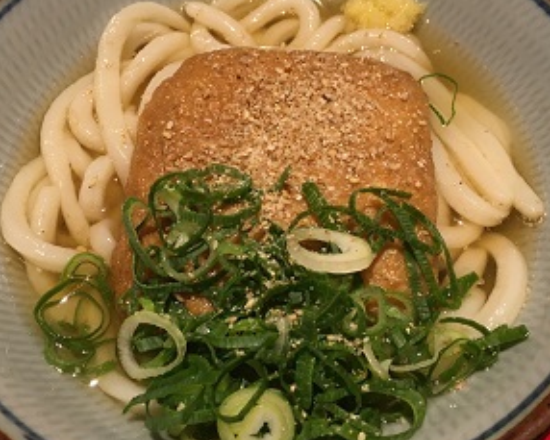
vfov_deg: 37.3
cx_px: 294
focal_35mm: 40
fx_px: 651
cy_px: 195
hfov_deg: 45.7
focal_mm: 4.15
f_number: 2.2
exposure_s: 1/30
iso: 80
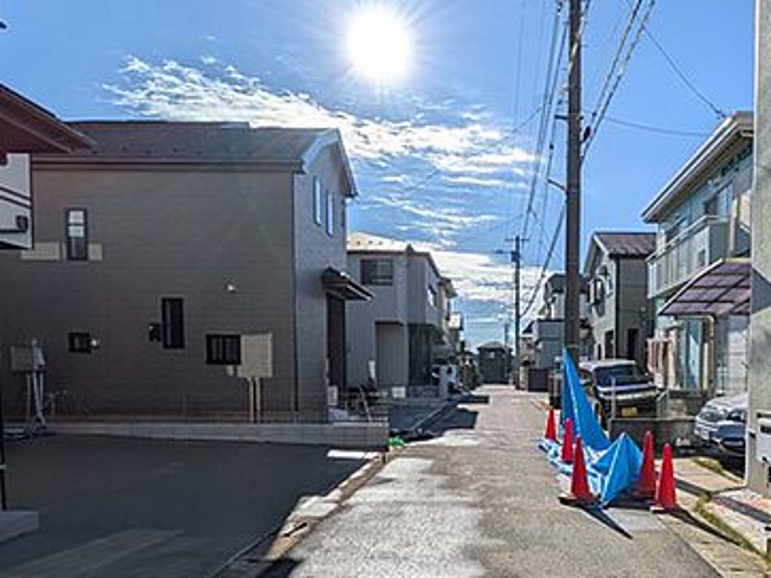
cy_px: 396
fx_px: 534
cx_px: 490
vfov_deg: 55.3
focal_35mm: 24
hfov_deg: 70.3
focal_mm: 1.83
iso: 50
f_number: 2.2
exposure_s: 1/5650
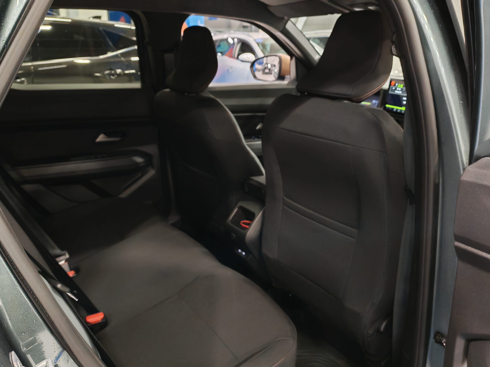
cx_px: 245
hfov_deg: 55.4
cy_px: 184
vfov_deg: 42.9
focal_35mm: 33
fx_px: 467
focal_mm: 6.12
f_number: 1.9
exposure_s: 1/50
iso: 2000
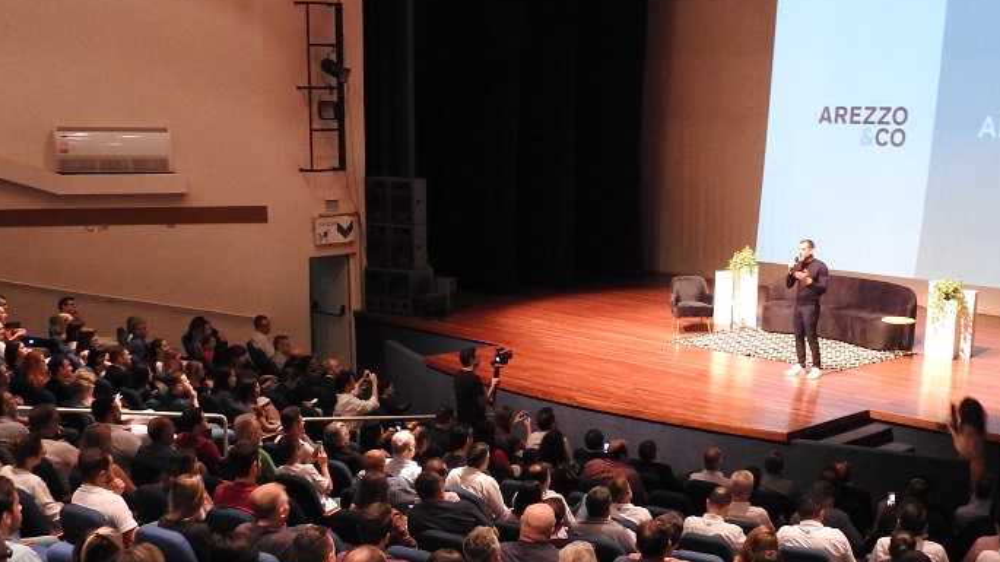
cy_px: 423
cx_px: 533
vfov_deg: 22.8
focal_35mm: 52
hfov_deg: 39.9
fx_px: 1379
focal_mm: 5.4
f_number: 3.5
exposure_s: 1/8
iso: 720
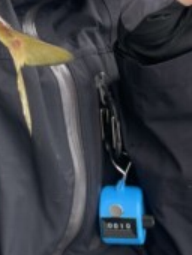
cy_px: 94
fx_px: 900
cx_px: -26
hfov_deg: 12.0
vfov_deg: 16.1
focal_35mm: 122
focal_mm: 4.2
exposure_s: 1/121
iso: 50
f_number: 1.6
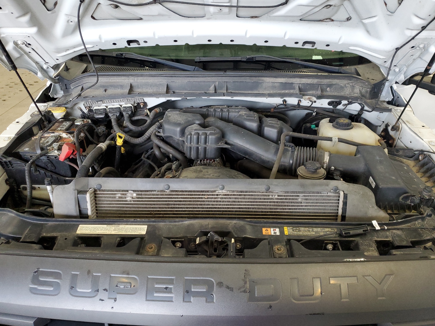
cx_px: 218
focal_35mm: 26
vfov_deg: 53.1
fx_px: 327
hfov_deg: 67.3
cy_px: 163
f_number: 1.5
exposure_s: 1/60.2
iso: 178
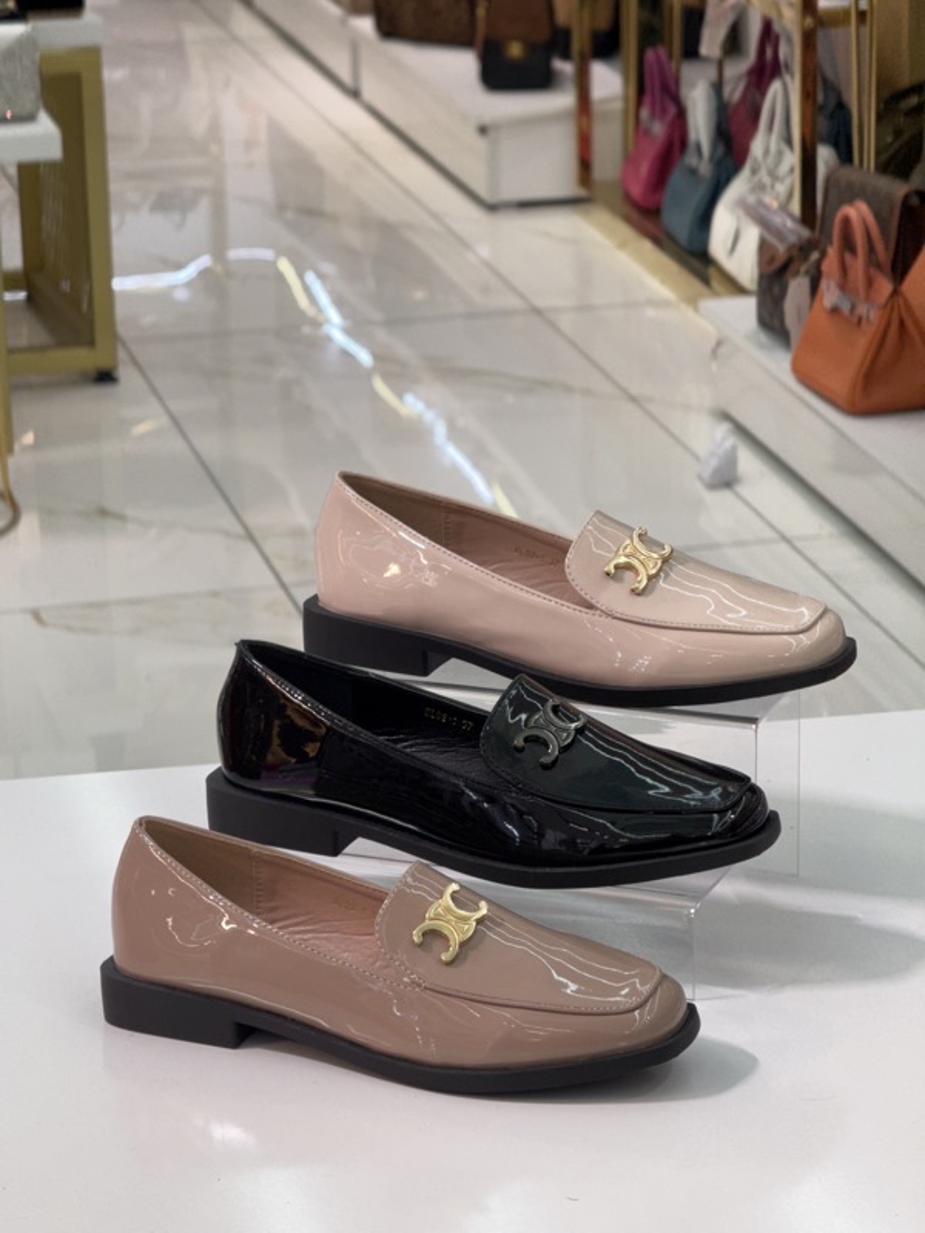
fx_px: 4275
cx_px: 462
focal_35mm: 120
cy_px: 616
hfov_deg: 12.3
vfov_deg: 16.4
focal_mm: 15.66
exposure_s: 1/100
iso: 100
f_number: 2.8
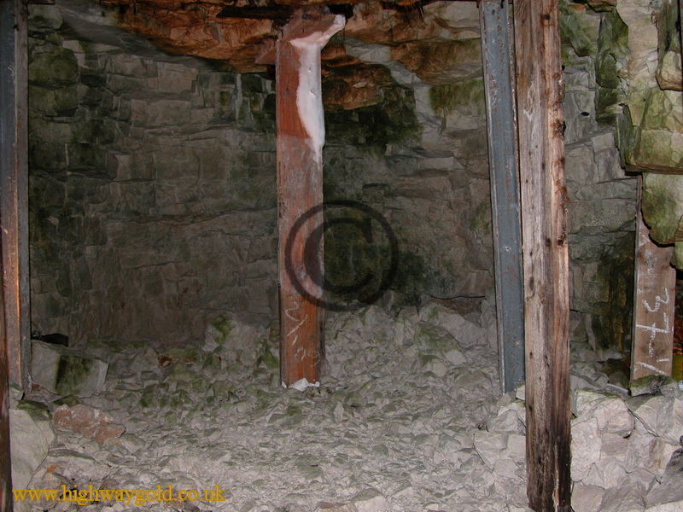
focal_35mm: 37
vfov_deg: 38.7
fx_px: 730
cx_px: 342
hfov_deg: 50.1
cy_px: 256
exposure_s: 1/60
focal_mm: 9.5
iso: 100
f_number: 2.8
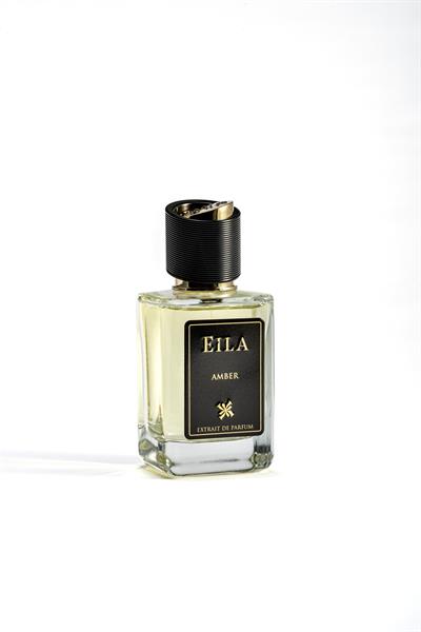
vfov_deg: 19.5
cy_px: 316
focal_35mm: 105
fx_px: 1842
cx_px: 210
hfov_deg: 13.0
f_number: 16
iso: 100
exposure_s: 1/160
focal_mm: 105
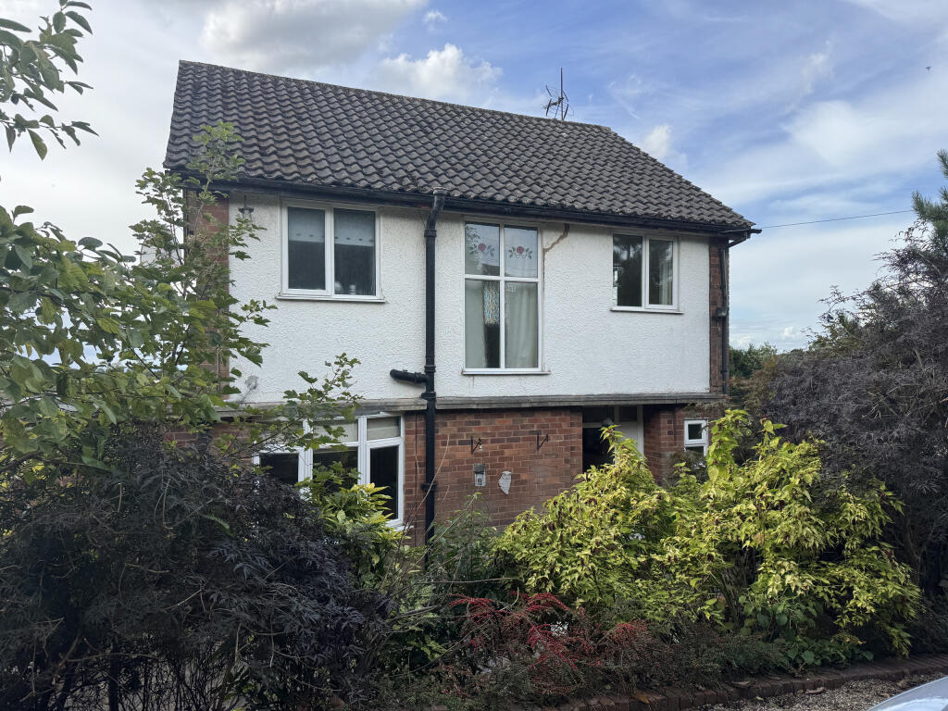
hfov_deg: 71.6
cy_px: 356
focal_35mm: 24
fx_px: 657
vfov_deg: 56.8
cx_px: 474
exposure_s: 1/2331
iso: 80
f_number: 1.78
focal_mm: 6.76
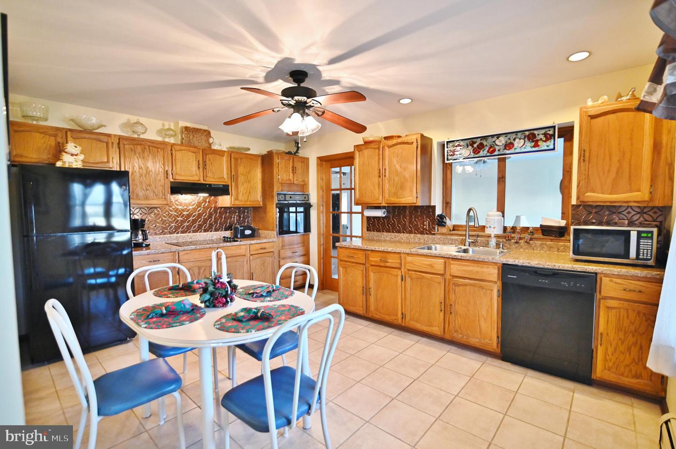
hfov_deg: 96.8
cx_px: 338
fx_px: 300
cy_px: 224
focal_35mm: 16
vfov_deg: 73.7
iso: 2800
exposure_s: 1/125
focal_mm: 16
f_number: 2.8
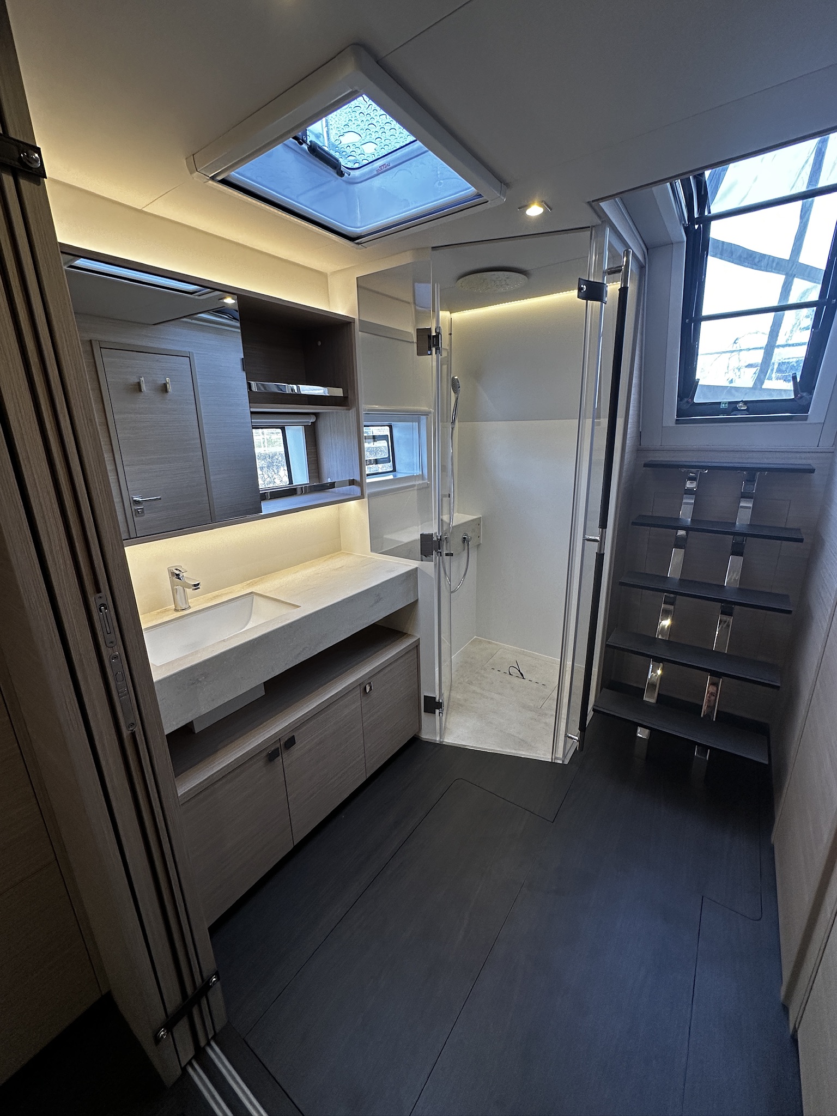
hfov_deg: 85.7
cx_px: 418
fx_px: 451
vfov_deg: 102.1
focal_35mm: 14
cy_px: 558
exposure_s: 1/83
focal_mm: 2.22
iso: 125
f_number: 2.2
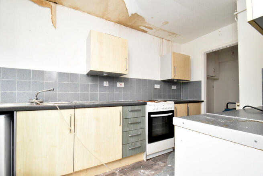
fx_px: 110
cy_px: 88
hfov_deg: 100.4
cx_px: 132
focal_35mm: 15
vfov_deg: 77.4
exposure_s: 1/60
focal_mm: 10
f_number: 10
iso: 900
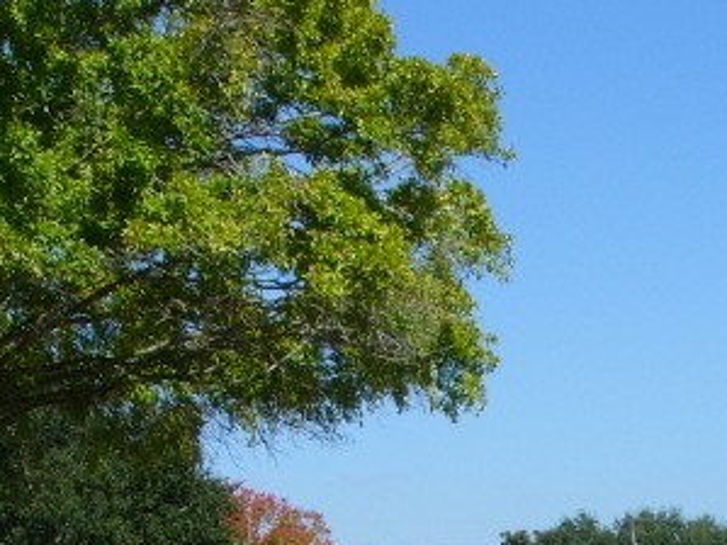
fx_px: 2729
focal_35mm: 130
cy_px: 886
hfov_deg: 15.0
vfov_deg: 10.9
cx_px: 642
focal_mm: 7.8
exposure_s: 1/260
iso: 50
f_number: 7.4
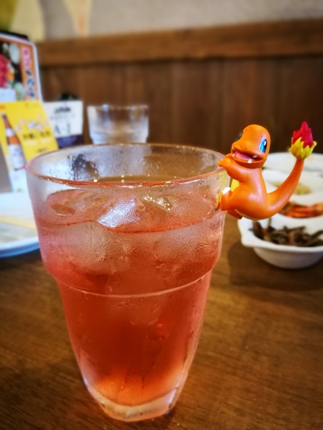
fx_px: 336
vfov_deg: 65.3
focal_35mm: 27
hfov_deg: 51.4
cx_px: 162
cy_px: 215
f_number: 4
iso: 640
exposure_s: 1/20
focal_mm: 4.5
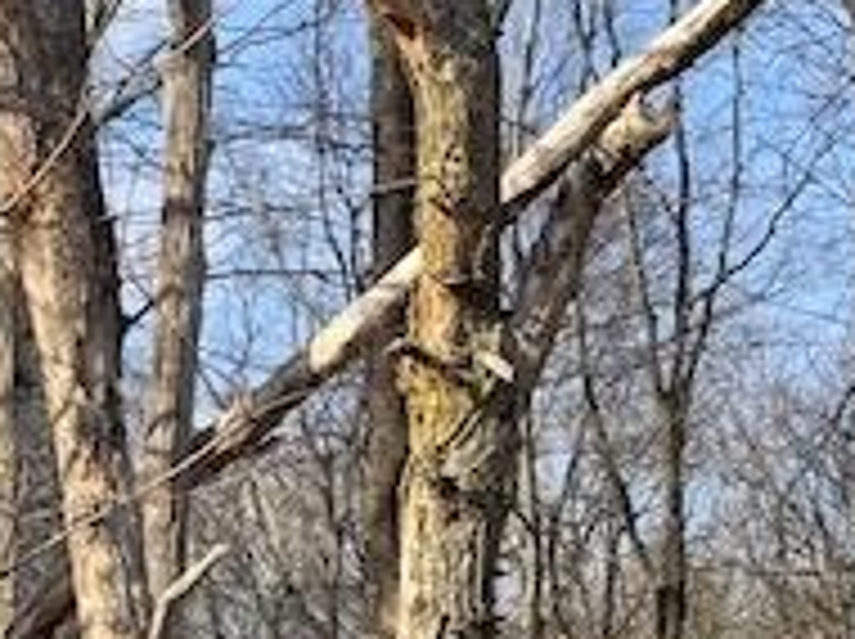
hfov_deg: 14.6
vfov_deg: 11.6
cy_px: 846
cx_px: 1346
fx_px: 3059
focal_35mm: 124
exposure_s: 1/2921
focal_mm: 6.3
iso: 80
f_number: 1.7
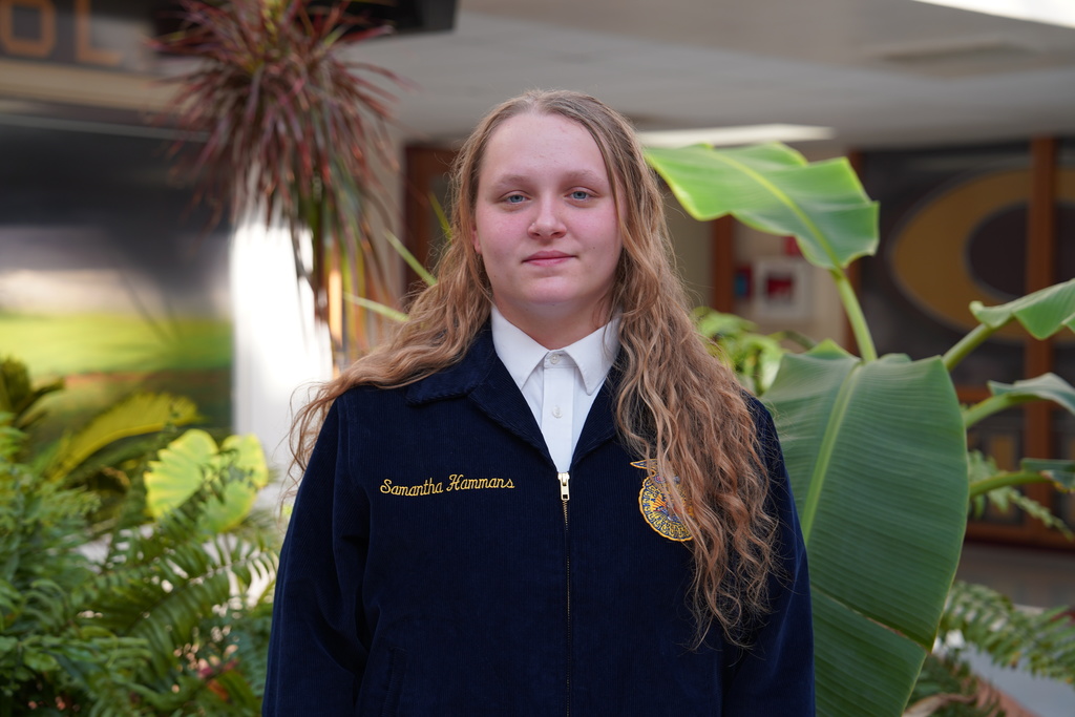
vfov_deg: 19.5
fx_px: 2090
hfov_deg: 28.8
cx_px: 538
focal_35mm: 70
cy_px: 358
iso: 160
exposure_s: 1/160
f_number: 4
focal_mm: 70
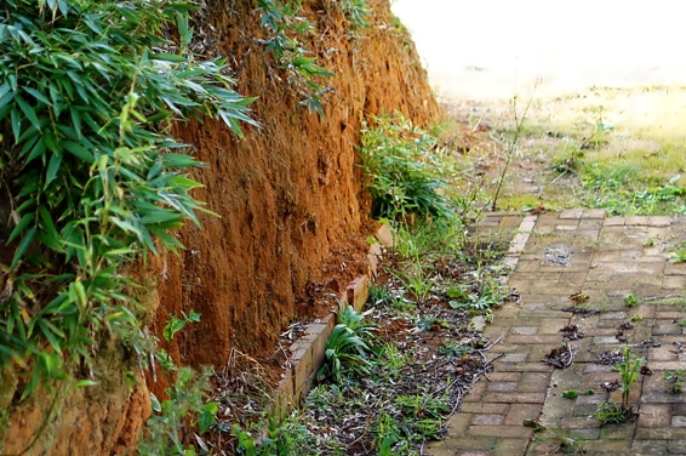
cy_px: 256
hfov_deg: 26.5
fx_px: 1447
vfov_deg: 17.9
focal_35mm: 76
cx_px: 210
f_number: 1.8
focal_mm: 28
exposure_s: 1/320
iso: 200
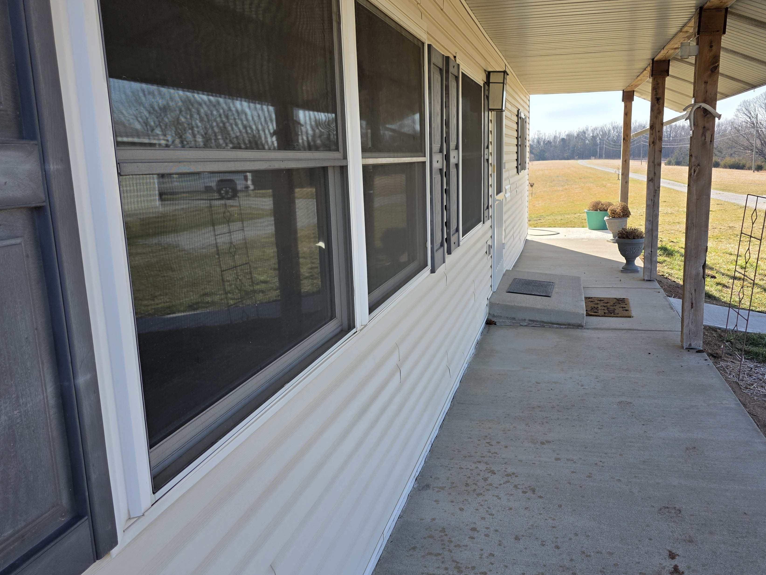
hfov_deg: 63.3
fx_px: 620
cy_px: 278
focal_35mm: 28
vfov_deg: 49.7
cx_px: 418
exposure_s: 1/2289
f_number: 1.7
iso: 80
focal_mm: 6.3
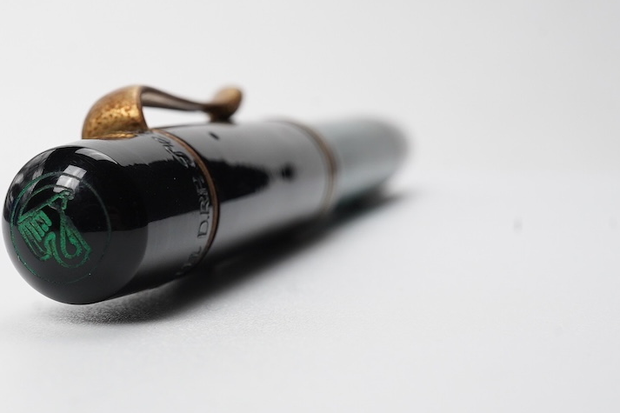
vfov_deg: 19.2
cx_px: 168
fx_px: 1222
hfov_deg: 28.1
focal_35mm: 71
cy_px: 218
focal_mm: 30
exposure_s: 1/100
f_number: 20
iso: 400
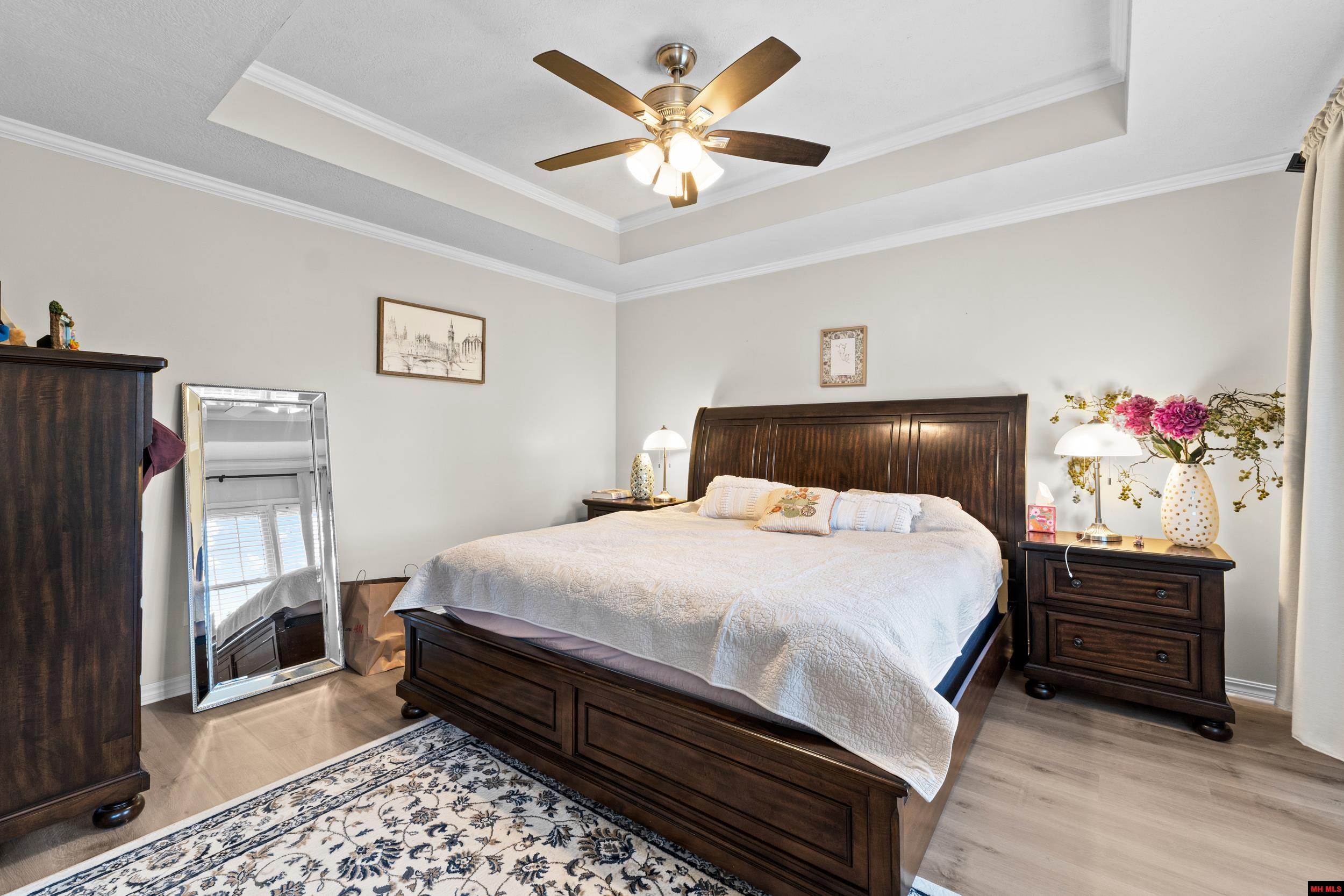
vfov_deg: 77.3
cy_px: 448
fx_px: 560
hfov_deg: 100.4
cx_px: 672
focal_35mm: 15
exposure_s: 1/1.67
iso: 200
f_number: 9
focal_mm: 10
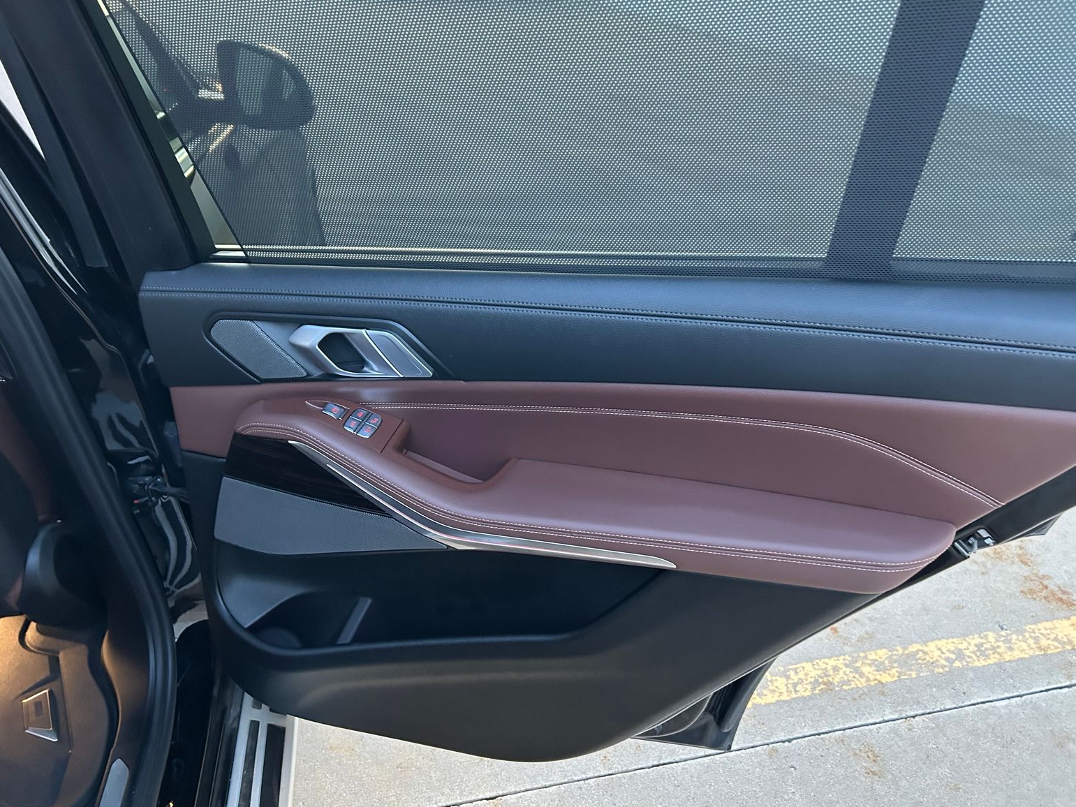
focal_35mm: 27
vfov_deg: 51.4
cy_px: 416
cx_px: 555
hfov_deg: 65.3
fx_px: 839
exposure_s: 1/35
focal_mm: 5.7
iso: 640
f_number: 1.5
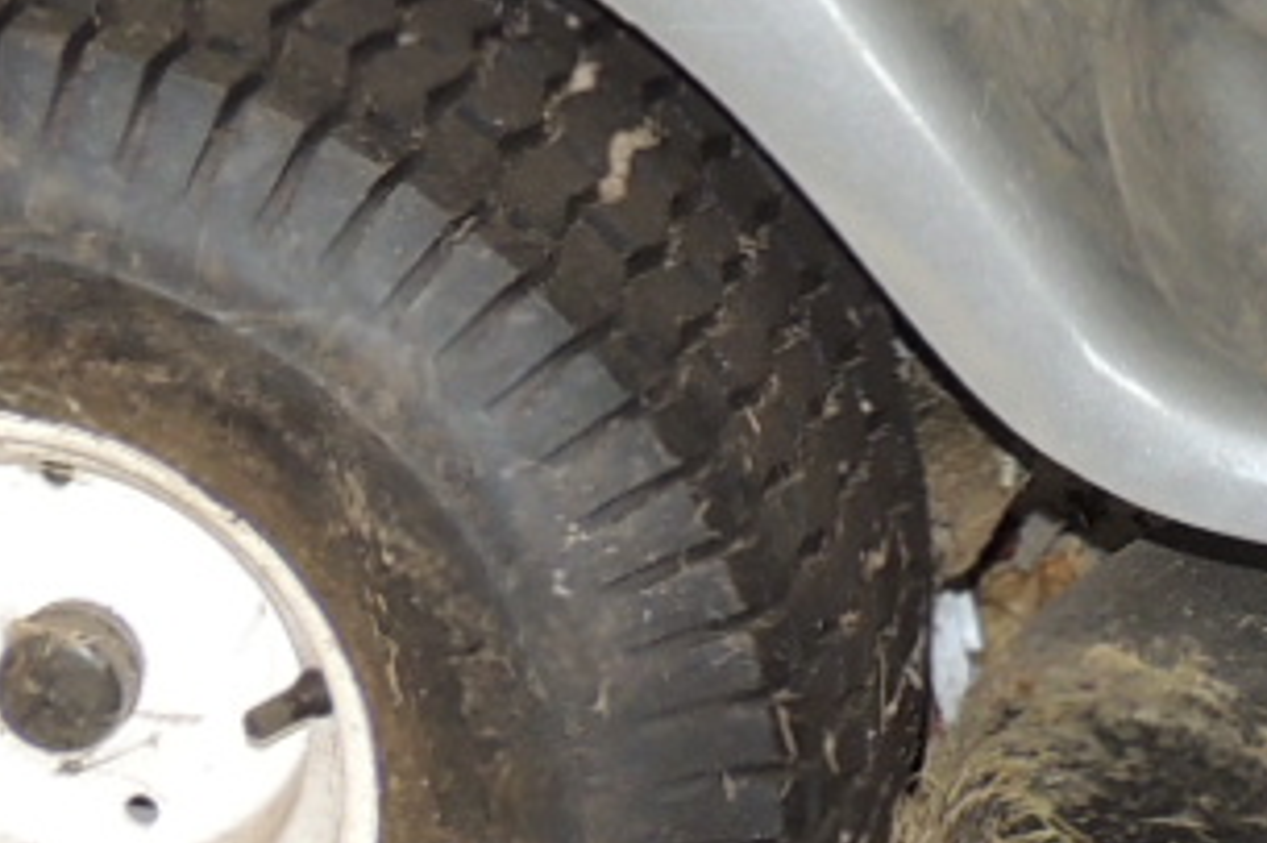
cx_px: 1857
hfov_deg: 11.0
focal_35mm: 180
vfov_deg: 7.6
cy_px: -83
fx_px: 6331
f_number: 3.2
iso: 200
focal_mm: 5.8
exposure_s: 1/30
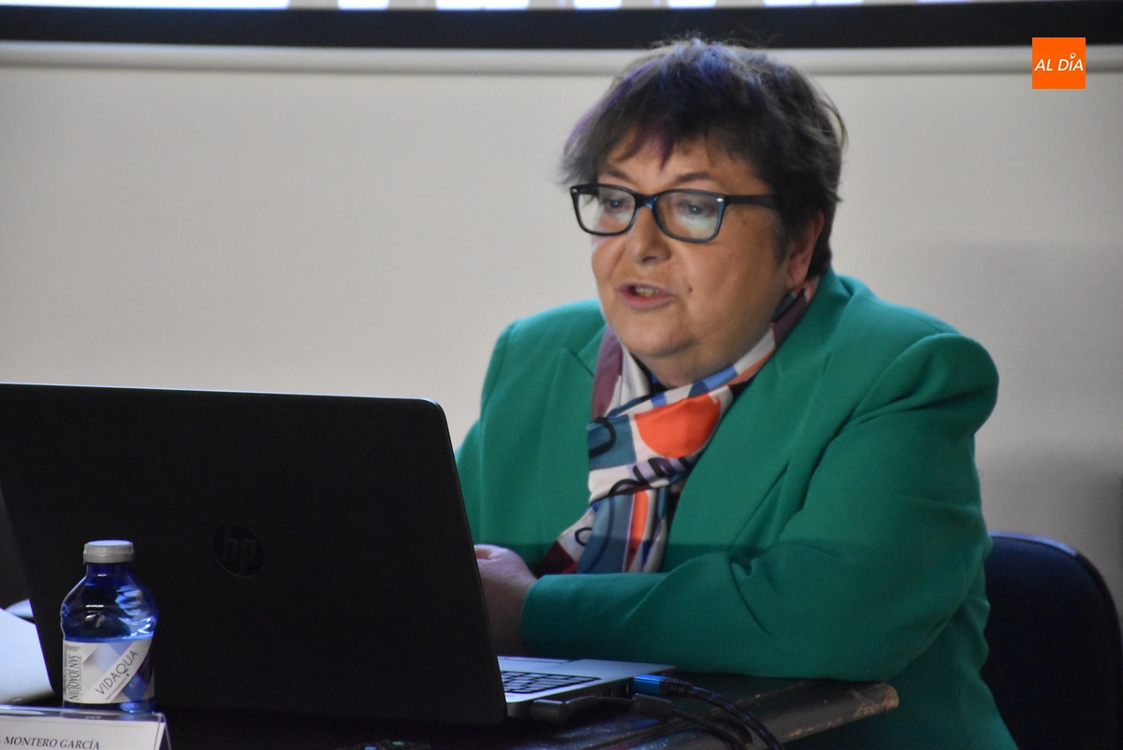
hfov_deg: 11.8
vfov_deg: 7.9
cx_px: 562
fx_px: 5432
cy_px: 375
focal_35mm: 174
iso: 7200
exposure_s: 1/60
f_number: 5.6
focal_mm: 116
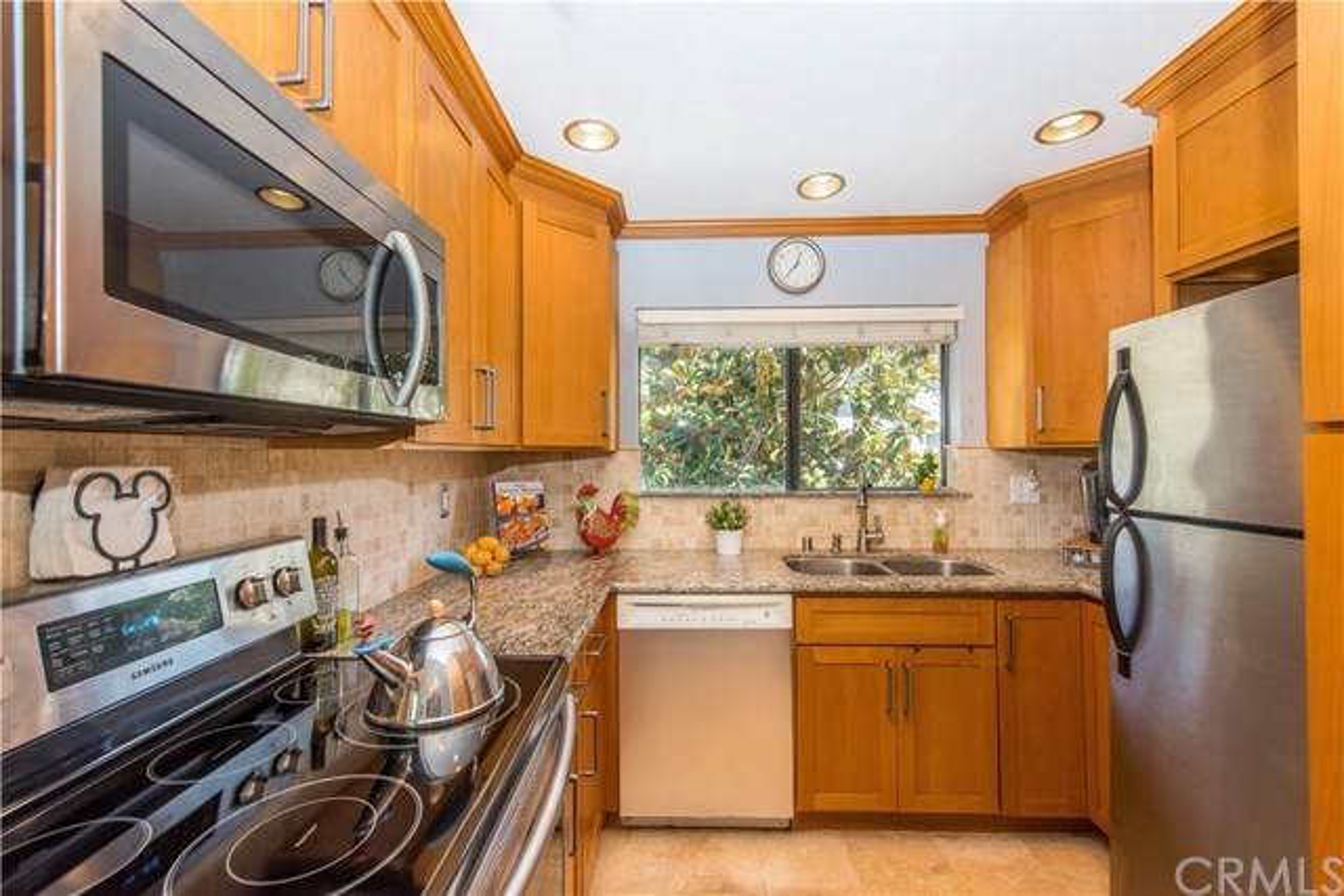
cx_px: 672
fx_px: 560
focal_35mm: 15
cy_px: 448
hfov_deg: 100.4
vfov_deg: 77.4
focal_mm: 15
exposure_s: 1/100
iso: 250
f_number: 6.3
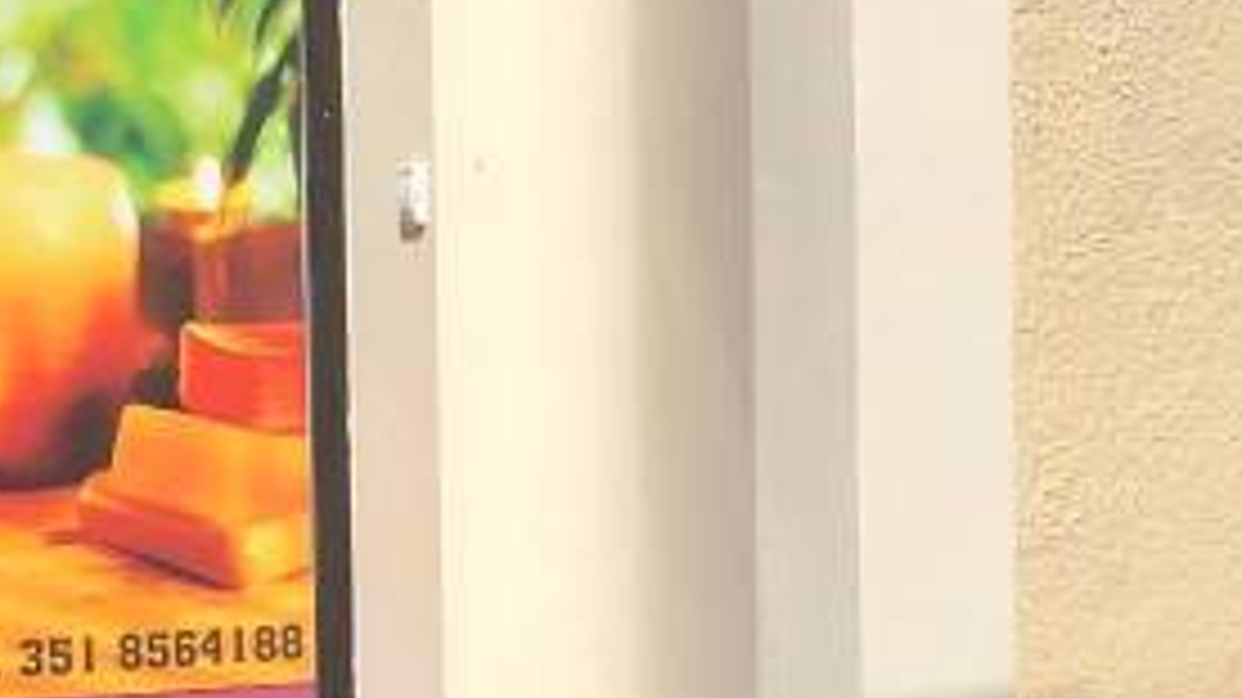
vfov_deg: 10.7
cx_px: 864
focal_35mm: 113
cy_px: 513
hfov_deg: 18.9
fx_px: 3720
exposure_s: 1/4808
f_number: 1.8
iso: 25
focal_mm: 3.99
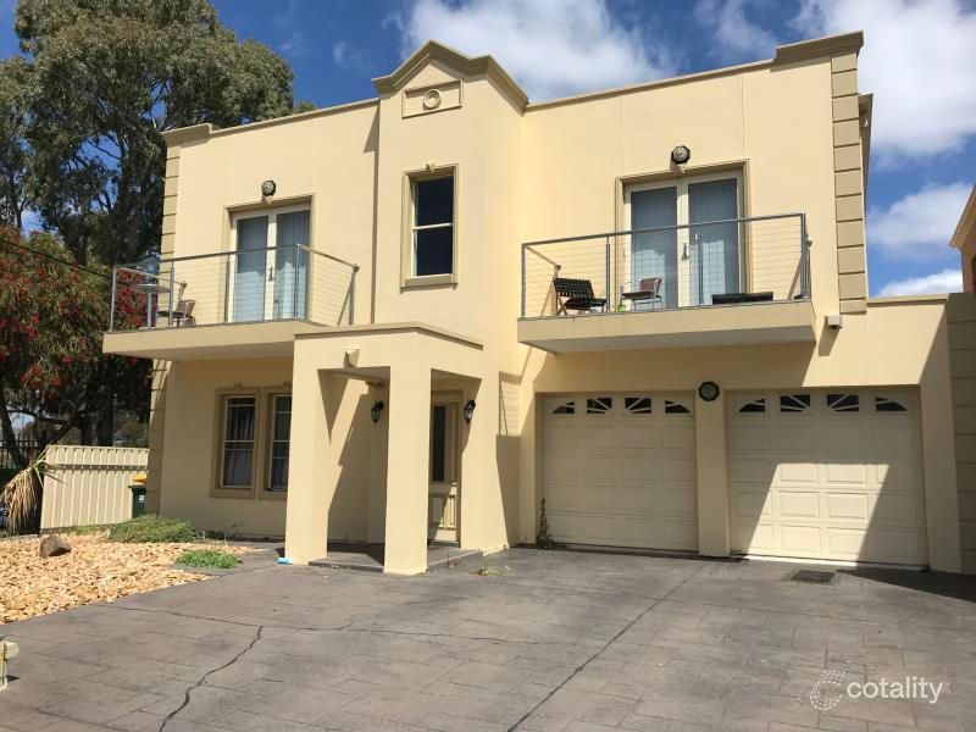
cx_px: 488
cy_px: 366
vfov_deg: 49.7
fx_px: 789
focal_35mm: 28
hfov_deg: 63.4
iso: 20
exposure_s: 1/3831
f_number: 1.8
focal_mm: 3.99
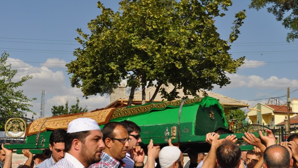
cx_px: 149
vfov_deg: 19.1
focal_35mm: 63
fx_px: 498
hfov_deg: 33.3
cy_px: 79
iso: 400
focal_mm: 40
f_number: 11
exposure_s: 1/500
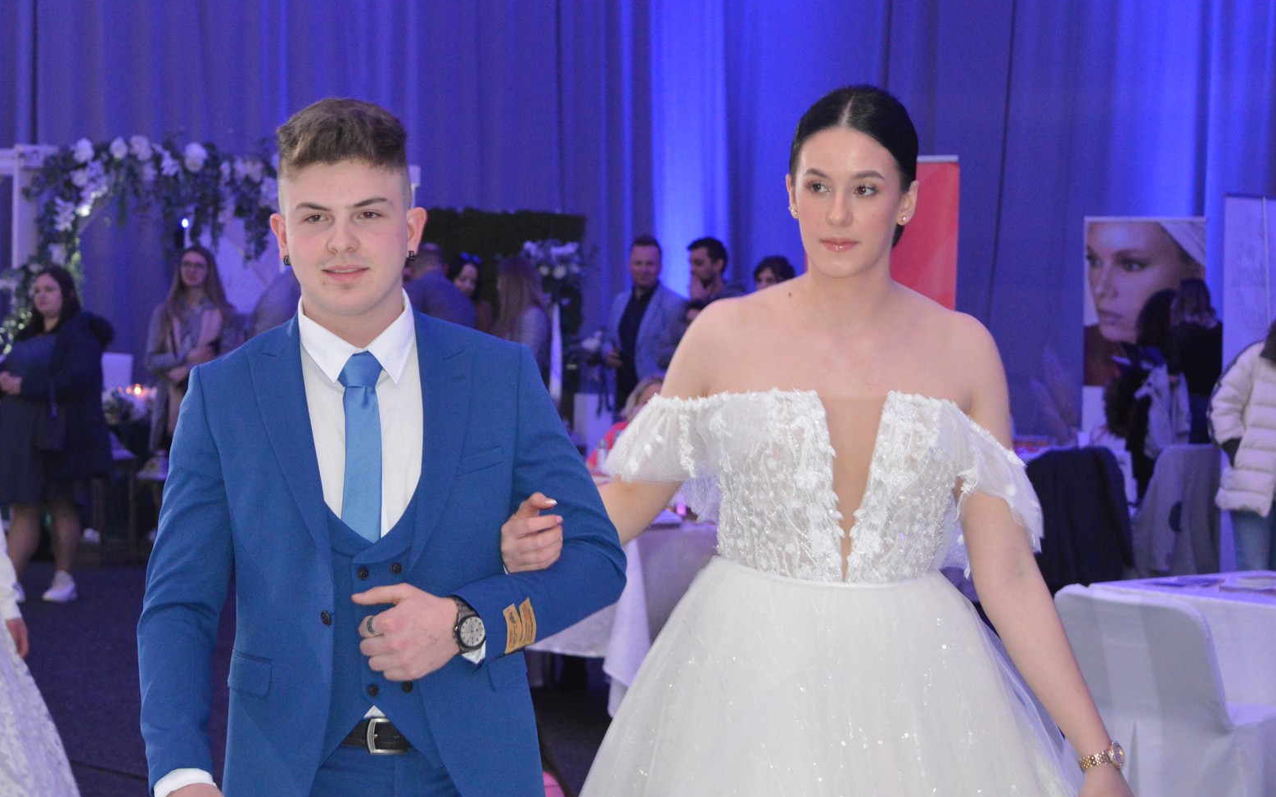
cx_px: 633
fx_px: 3044
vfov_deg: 14.9
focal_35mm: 88
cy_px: 431
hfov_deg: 23.7
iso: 3200
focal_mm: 55
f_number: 5.6
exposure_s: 1/60
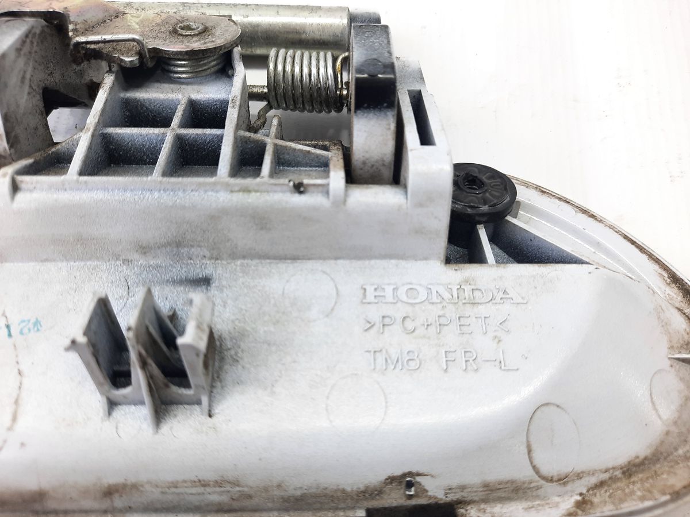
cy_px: 258
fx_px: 498
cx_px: 345
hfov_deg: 69.4
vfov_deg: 54.9
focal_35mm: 25
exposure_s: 1/50
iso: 100
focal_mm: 4.6
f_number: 2
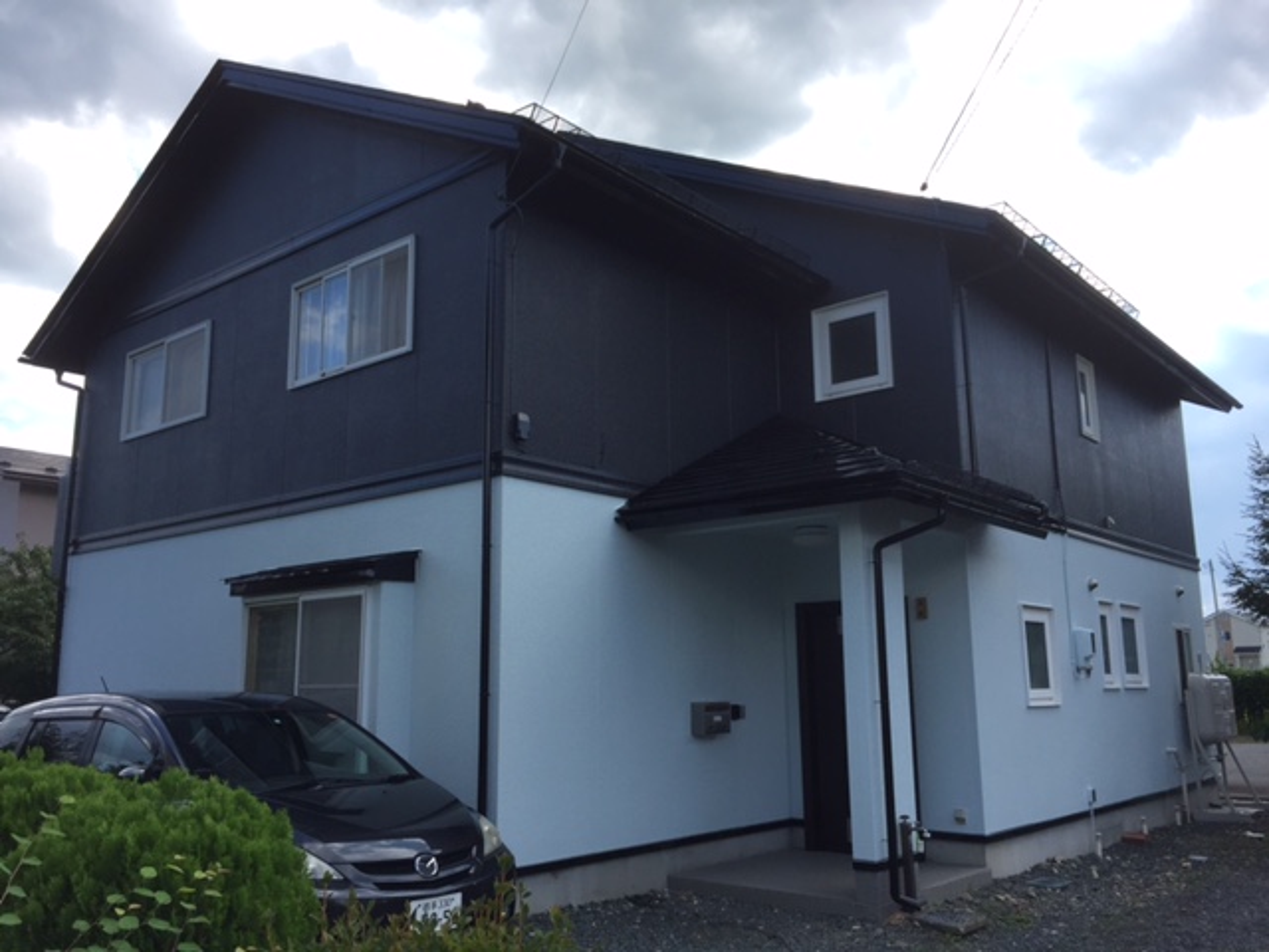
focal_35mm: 29
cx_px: 634
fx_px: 1063
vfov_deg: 48.2
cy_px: 476
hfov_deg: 61.7
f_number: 2.2
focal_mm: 4.15
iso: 32
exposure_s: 1/1130
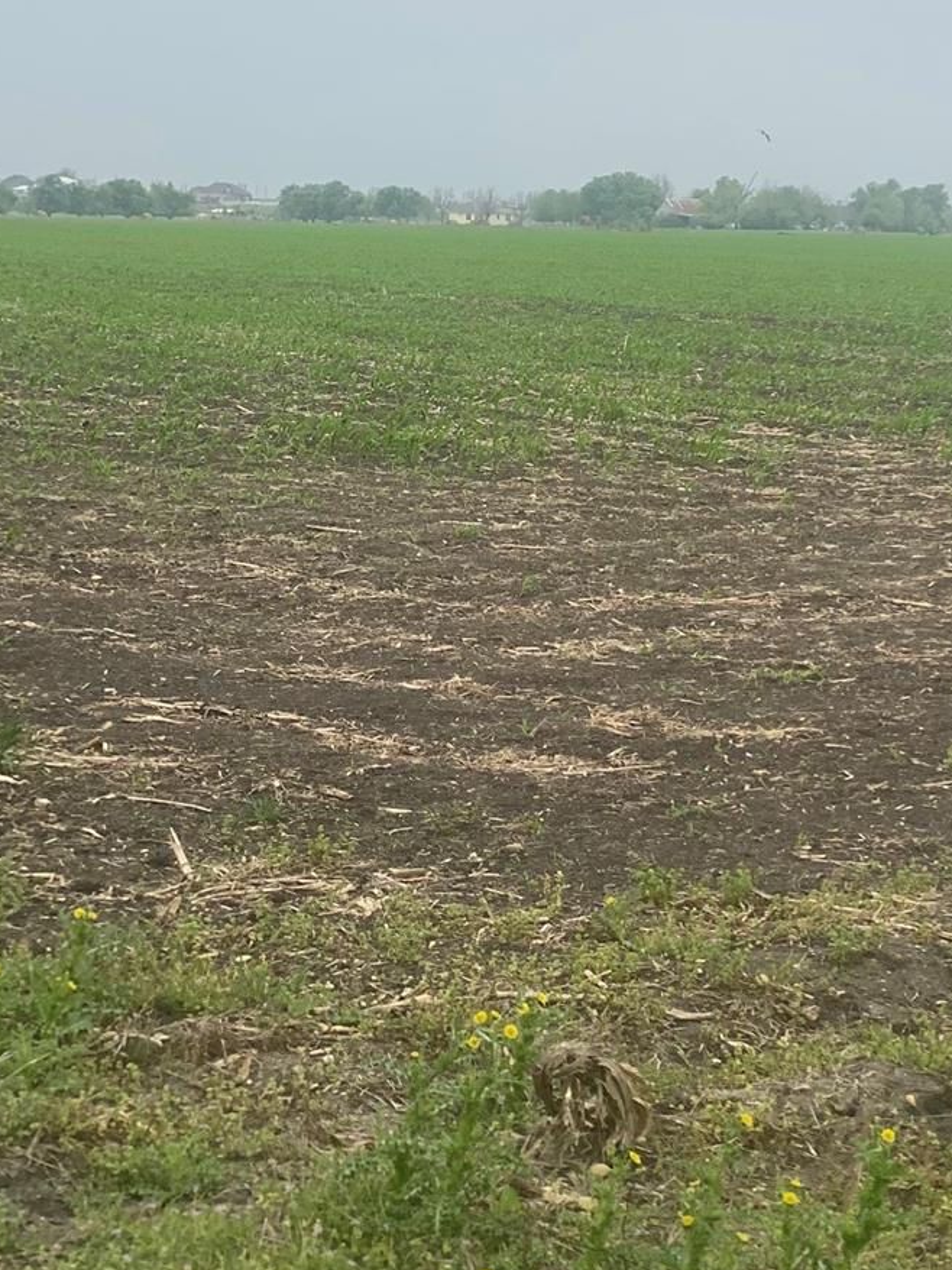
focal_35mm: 91
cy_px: 590
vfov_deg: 21.5
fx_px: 3338
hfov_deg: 16.2
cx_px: 707
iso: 20
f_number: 2
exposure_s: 1/623
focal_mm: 6
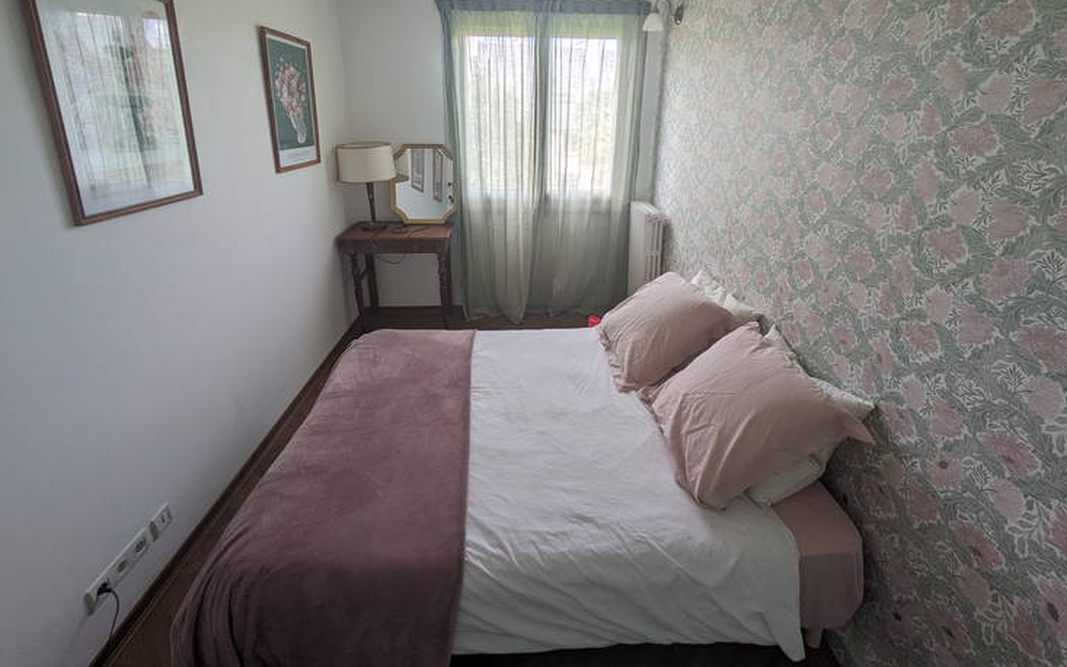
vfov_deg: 69.7
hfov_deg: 97.8
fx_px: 465
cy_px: 237
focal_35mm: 16
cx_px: 544
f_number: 2.2
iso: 64
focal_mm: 1.83
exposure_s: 1/100
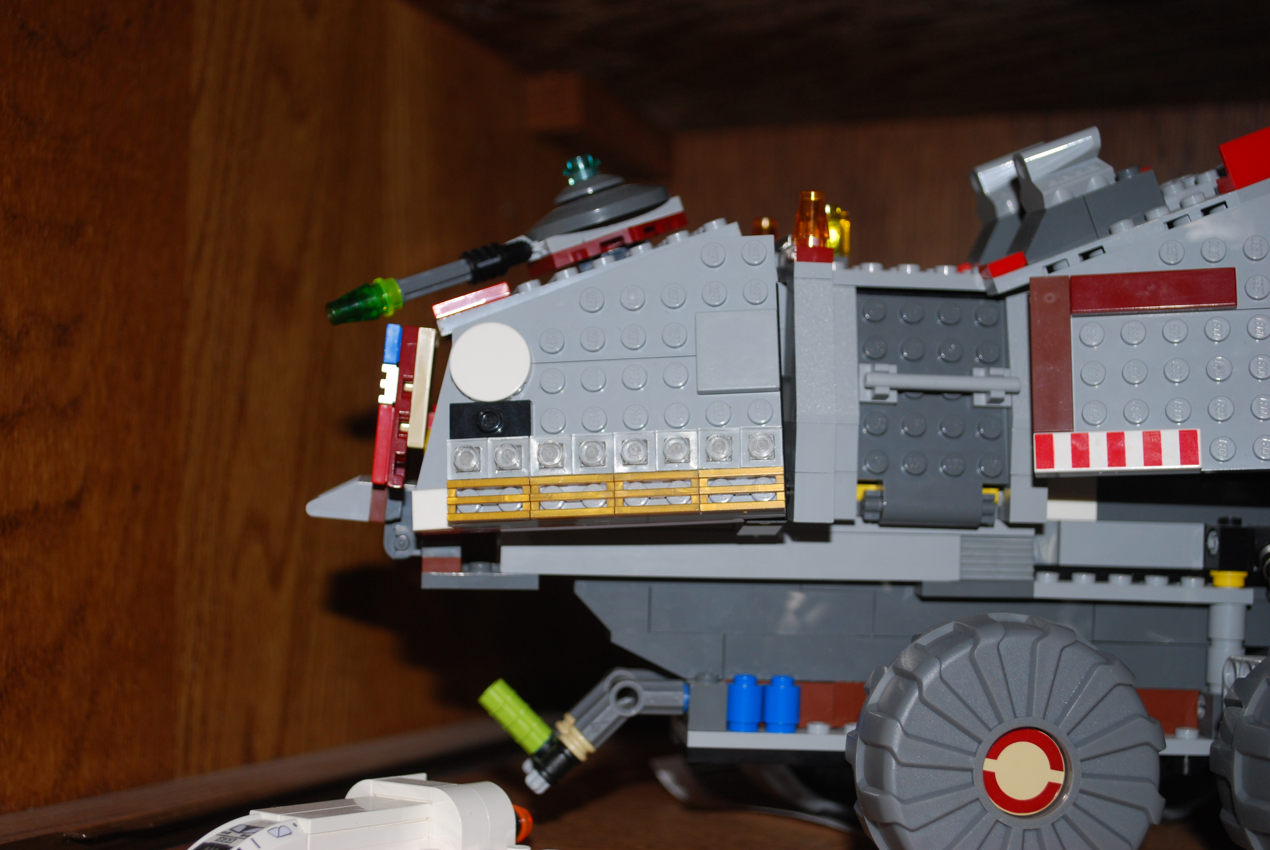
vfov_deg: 25.1
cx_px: 635
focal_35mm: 54
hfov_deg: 36.8
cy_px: 425
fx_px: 1907
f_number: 5.3
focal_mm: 36
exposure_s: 1/60
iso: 200
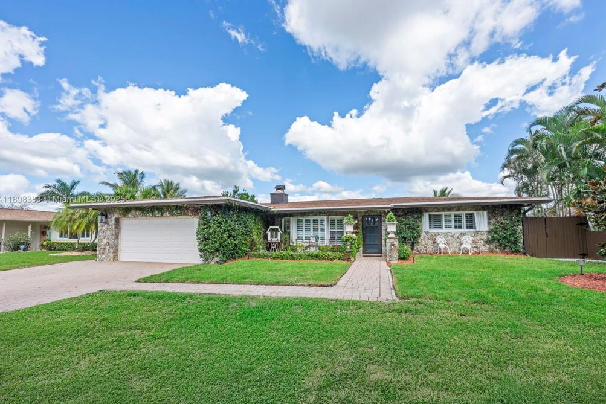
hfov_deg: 104.1
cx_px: 321
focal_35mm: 14
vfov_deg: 81.2
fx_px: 236
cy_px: 200
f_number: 8
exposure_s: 1/160
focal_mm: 13
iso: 200
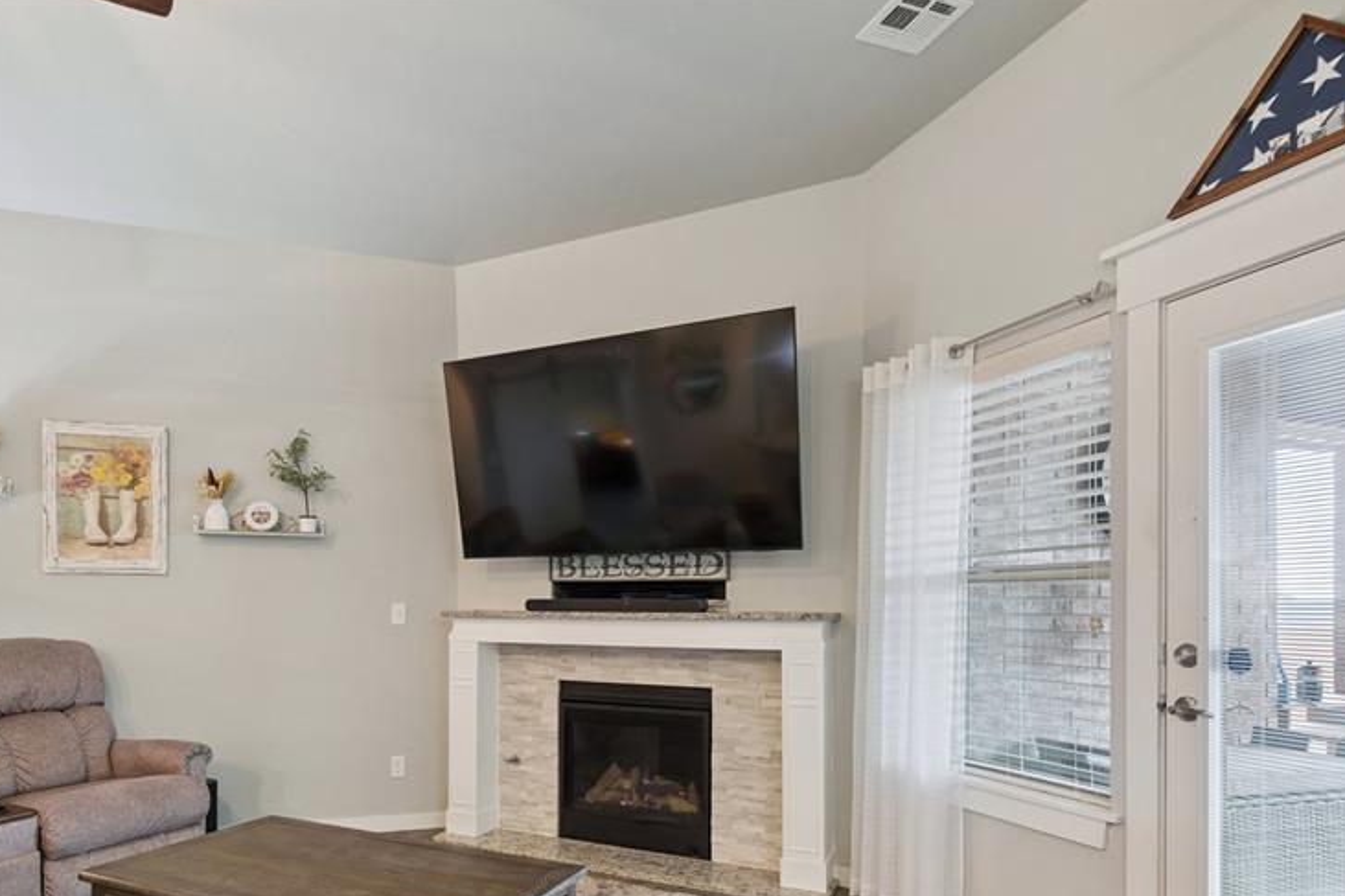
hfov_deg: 80.7
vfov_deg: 57.7
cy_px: 618
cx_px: 575
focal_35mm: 21
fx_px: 784
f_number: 6.3
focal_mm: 10
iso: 200
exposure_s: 1/10
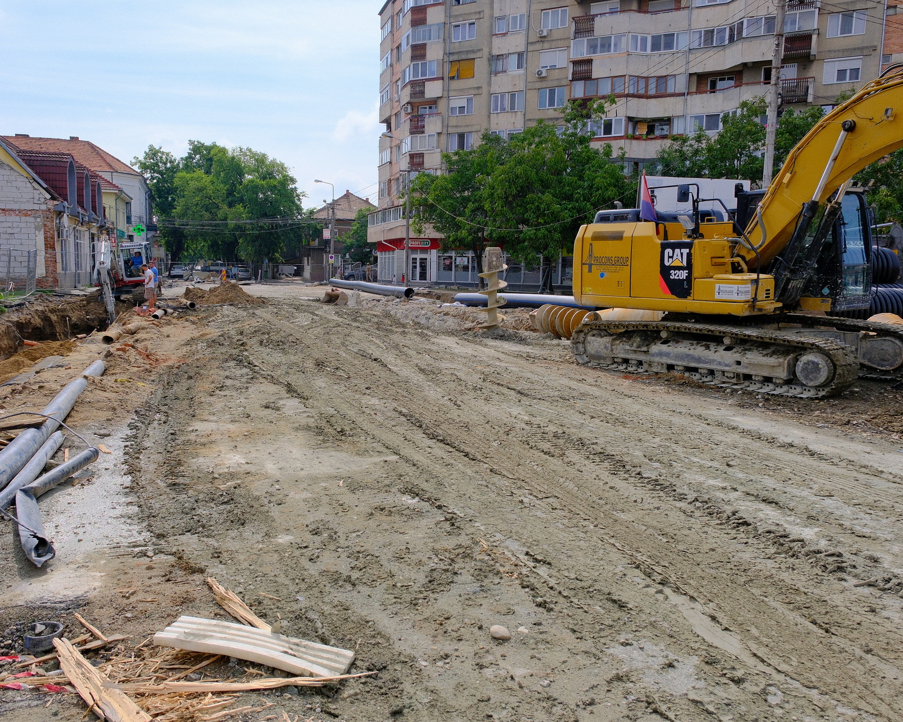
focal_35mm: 28
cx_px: 425
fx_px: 748
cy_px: 366
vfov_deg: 51.5
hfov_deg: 62.2
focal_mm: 16
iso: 640
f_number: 5.6
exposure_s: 1/1600
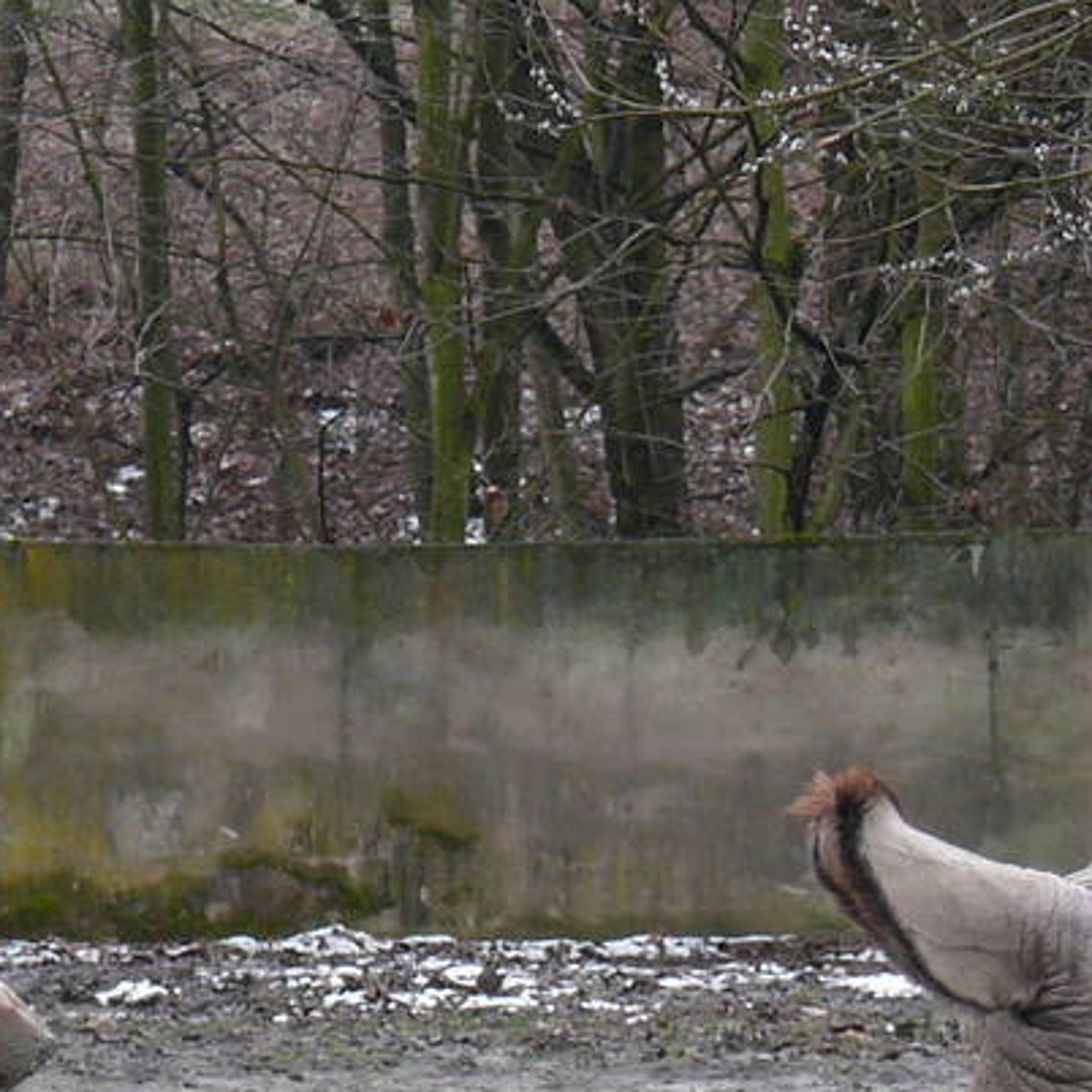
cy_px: 1127
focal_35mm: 513
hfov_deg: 3.4
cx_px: 139
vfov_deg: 3.4
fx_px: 18309
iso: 100
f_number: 4
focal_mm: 30.9
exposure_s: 1/200
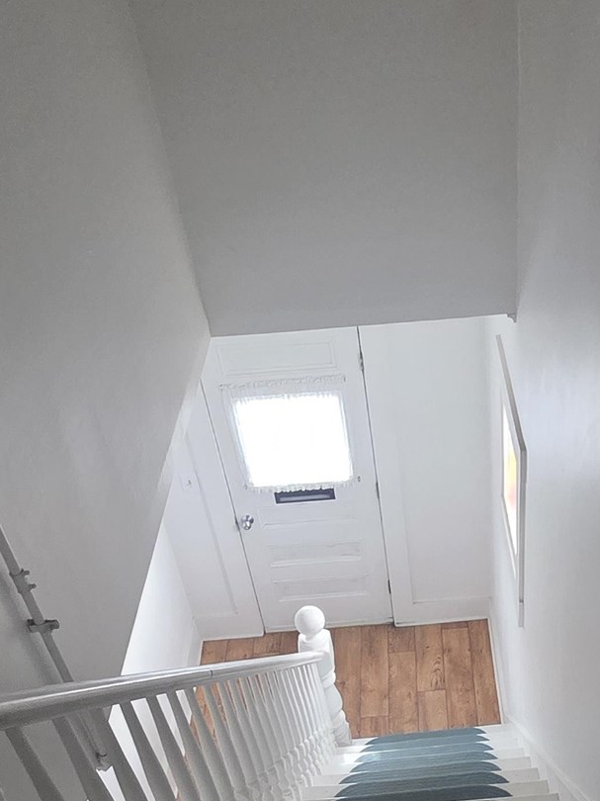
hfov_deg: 37.6
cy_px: 633
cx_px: 459
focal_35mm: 37
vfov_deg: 47.6
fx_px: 856
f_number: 2.2
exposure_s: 1/60
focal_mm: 2.2
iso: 800
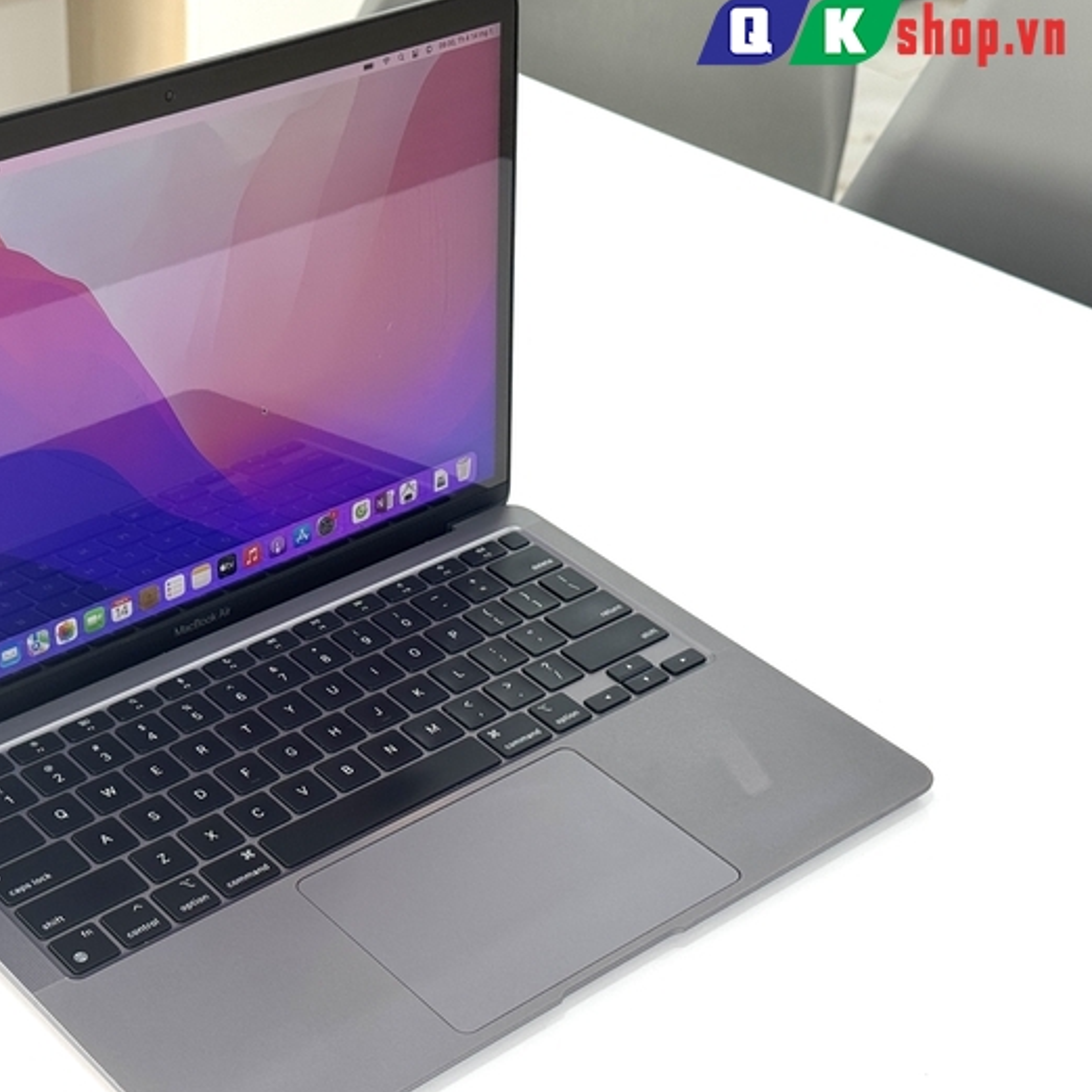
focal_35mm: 65
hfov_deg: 26.2
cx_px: 297
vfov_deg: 26.5
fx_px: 2320
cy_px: 584
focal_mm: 6.76
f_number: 1.78
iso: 50
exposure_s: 1/133
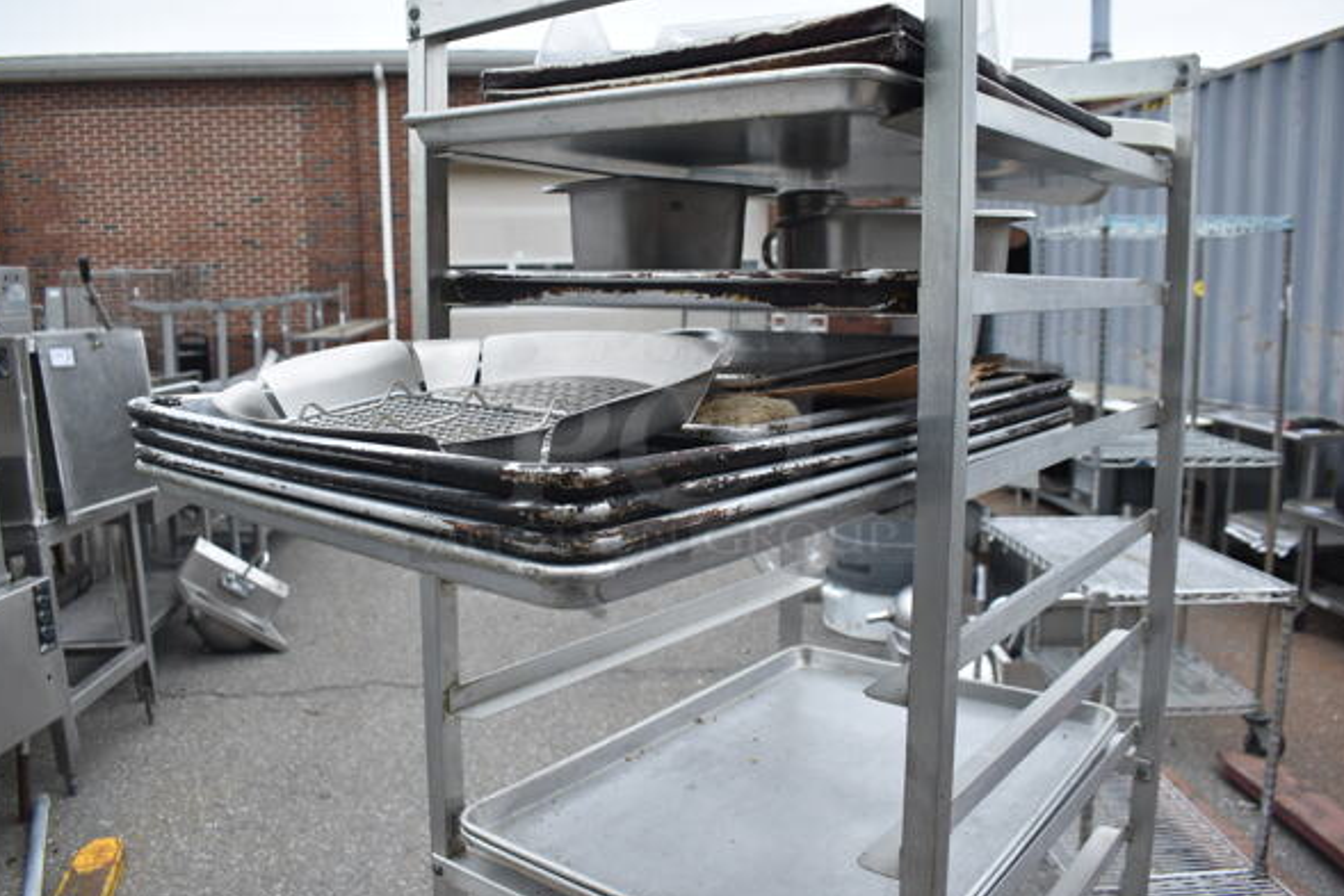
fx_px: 1046
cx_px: 664
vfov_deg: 46.4
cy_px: 442
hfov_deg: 65.5
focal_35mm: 28
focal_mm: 18
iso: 320
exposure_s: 1/125
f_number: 5.6
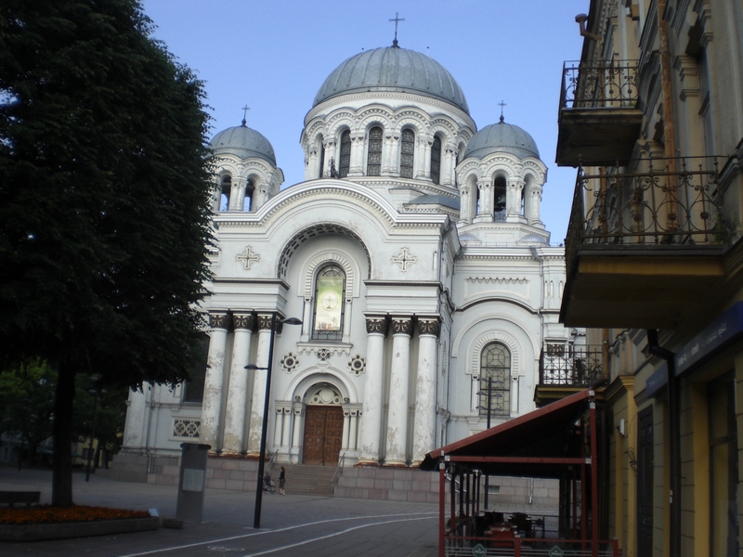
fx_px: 816
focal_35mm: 38
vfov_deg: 37.7
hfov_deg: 49.0
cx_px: 372
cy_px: 278
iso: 50
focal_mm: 6.3
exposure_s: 1/320
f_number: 3.1
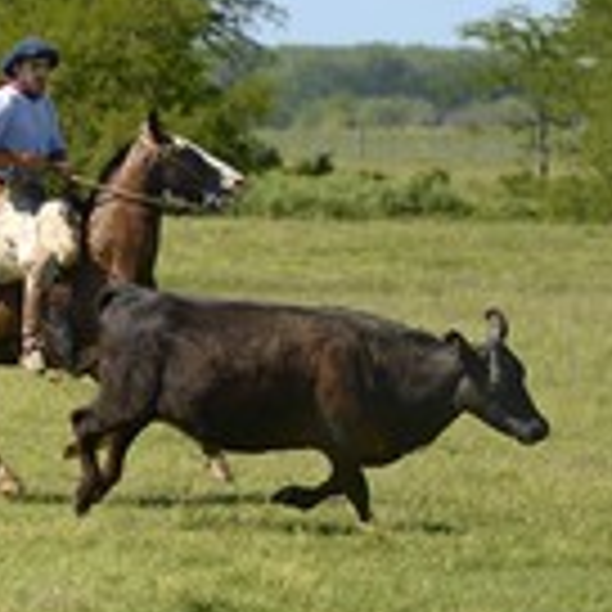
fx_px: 9681
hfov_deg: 3.6
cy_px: 302
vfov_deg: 3.6
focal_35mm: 484
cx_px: -52
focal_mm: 185
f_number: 8
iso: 400
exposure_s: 1/800
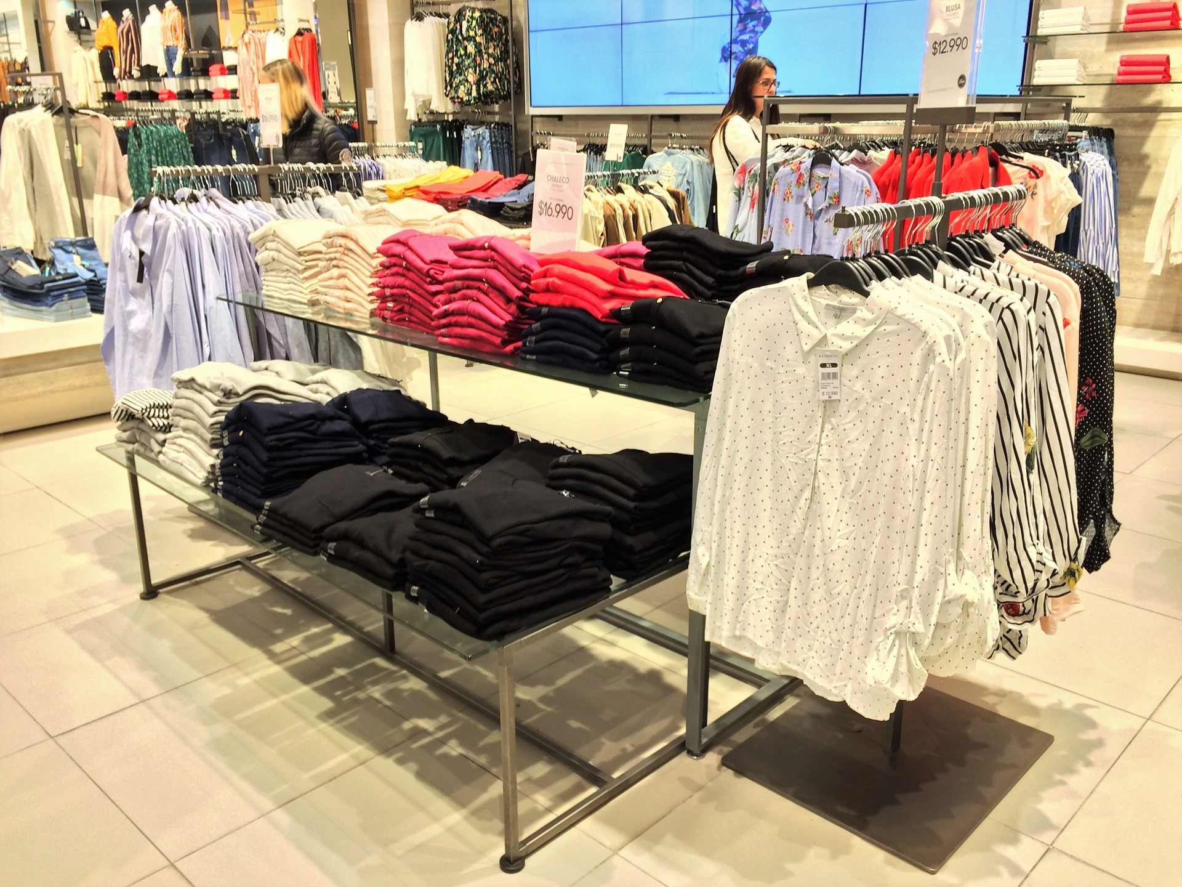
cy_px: 444
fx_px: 990
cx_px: 591
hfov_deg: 61.7
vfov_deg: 48.2
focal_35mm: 29
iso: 64
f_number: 2.2
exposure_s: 1/33
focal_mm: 4.15
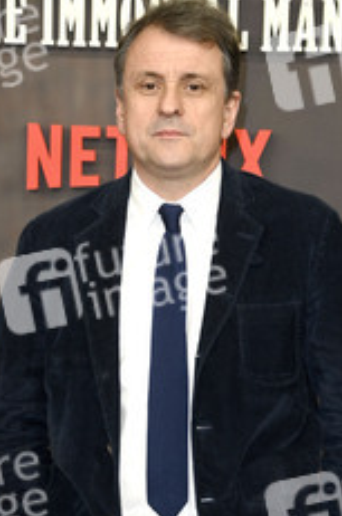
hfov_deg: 7.5
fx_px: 2605
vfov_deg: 11.3
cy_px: 393
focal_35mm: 182
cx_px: 177
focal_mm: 105
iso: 500
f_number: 5.6
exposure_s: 1/250
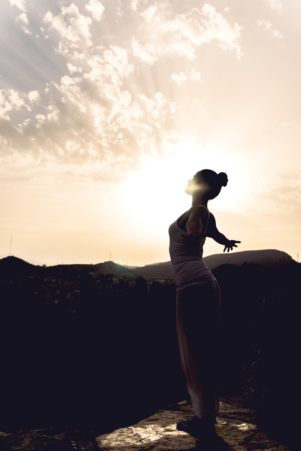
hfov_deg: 38.9
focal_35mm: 34
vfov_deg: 55.8
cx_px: 150
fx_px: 426
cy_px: 226
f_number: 2.8
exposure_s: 1/2500
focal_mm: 34
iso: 100
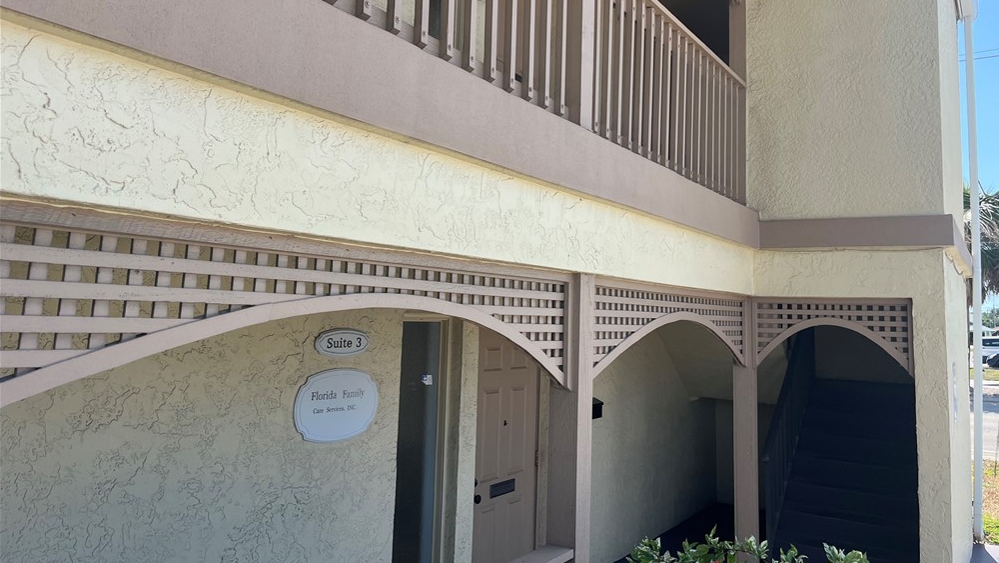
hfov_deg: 66.0
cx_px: 510
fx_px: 768
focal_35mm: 29
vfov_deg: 40.0
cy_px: 219
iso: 50
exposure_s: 1/1441
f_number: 1.6
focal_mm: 5.1
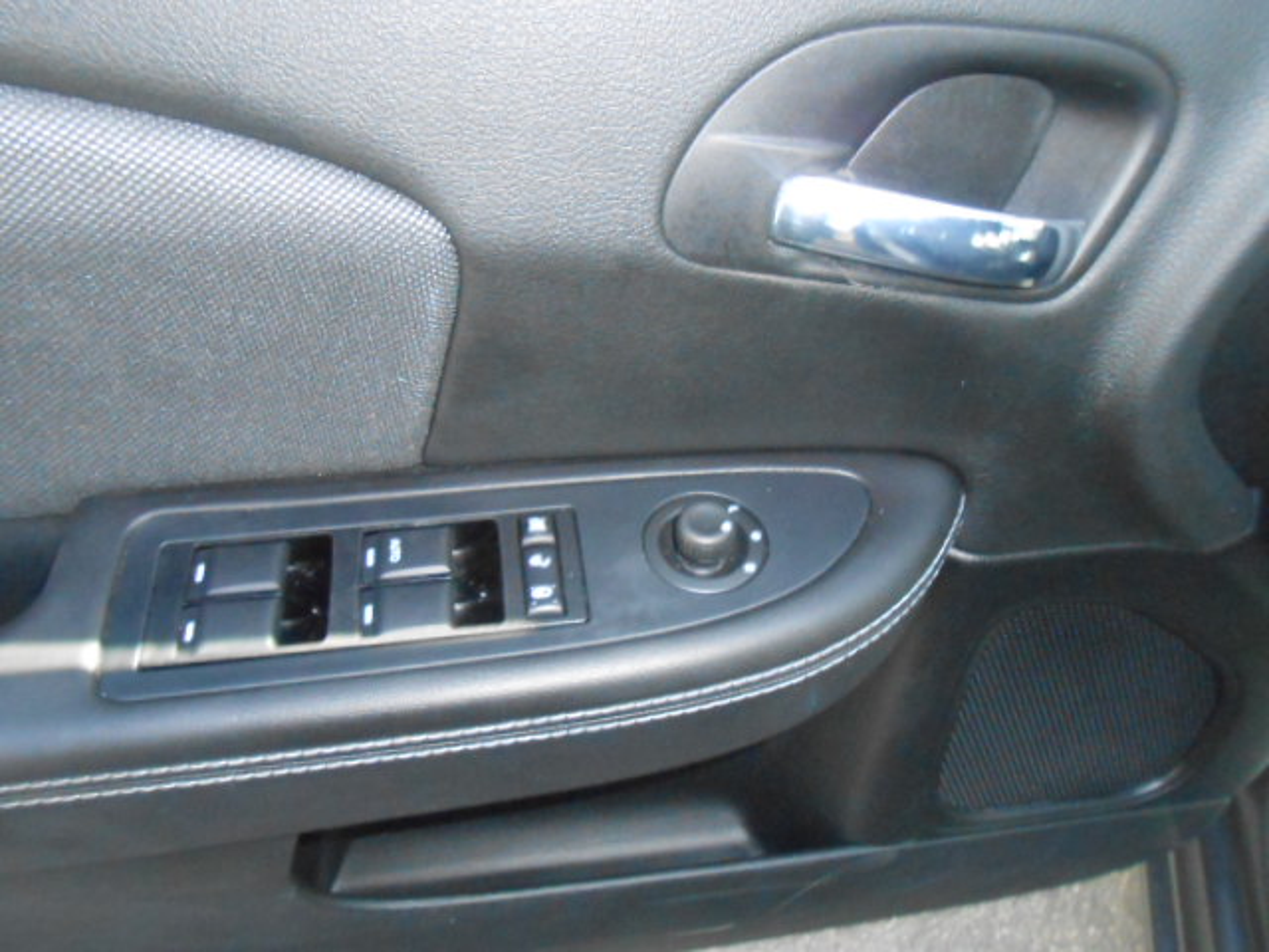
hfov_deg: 67.3
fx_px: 953
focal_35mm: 26
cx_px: 634
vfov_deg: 53.1
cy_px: 476
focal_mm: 4.6
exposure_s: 1/30
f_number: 11.5
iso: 1000
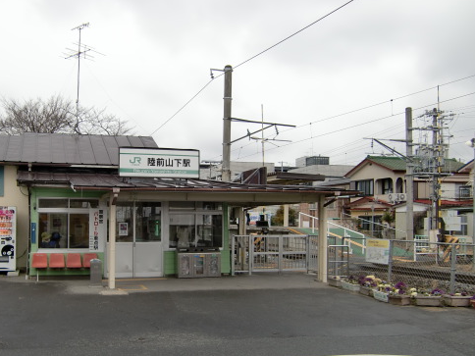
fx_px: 508
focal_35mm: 37
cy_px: 217
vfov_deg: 38.5
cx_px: 175
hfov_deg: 49.6
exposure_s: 1/320
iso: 64
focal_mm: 4.9
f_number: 2.6
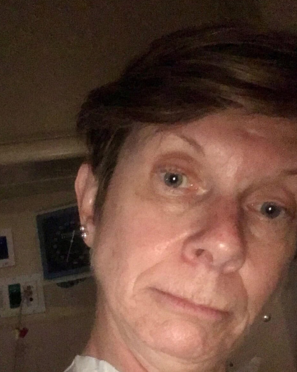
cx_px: 117
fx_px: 472
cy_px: 242
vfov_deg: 42.4
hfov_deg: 34.8
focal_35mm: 43
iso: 800
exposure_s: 1/19
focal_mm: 2.9
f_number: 2.2
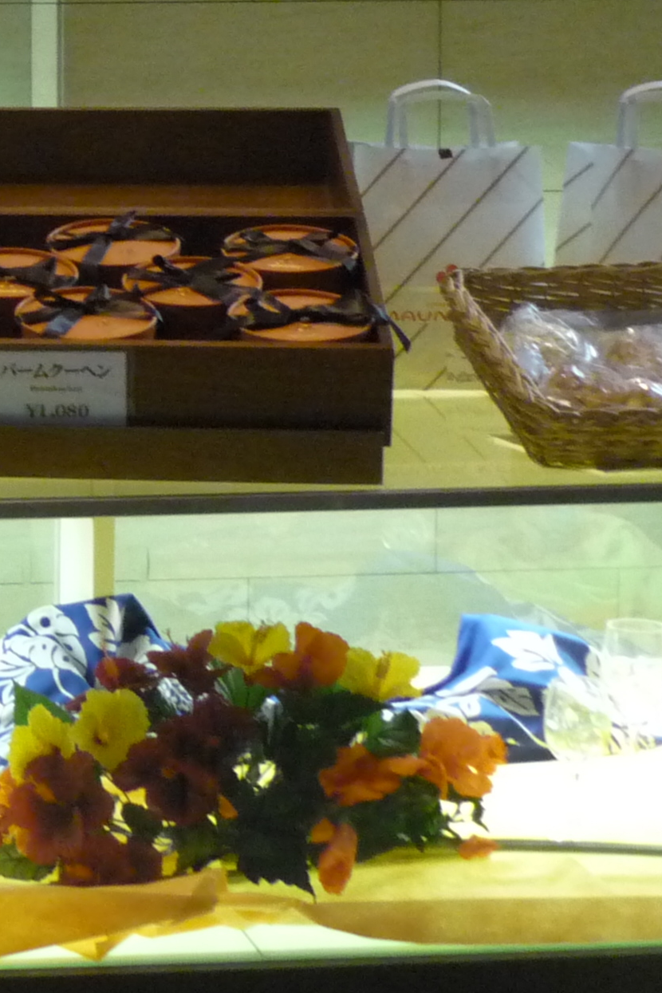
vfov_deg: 22.3
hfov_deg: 14.0
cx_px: -411
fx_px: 2482
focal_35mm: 90
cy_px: 169
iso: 400
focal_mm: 5.5
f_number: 2.8
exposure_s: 1/30
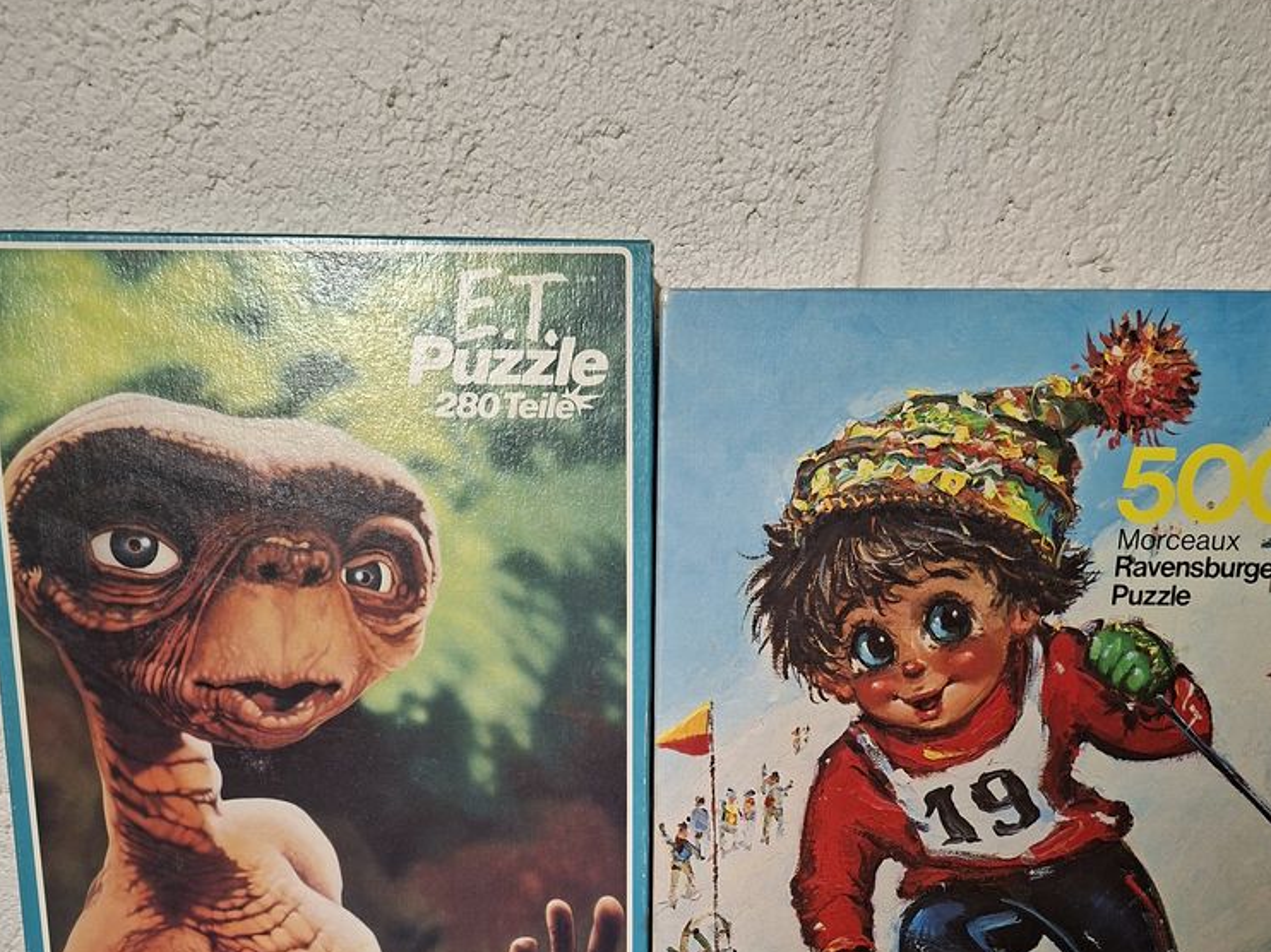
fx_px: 1138
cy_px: 832
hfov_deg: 58.4
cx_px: 639
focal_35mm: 31
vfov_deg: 42.2
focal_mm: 5.54
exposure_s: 1/50
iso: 320
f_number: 1.8
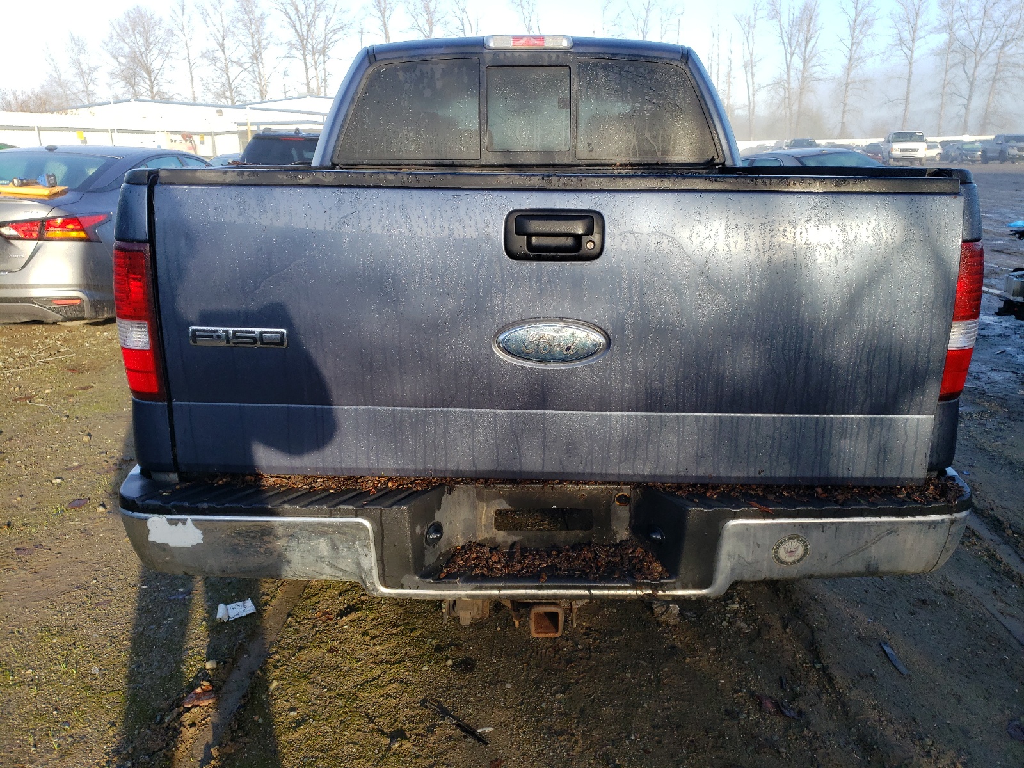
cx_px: 512
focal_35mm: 26
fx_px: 769
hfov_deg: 67.3
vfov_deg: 53.1
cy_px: 384
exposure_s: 1/714
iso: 50
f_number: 1.5
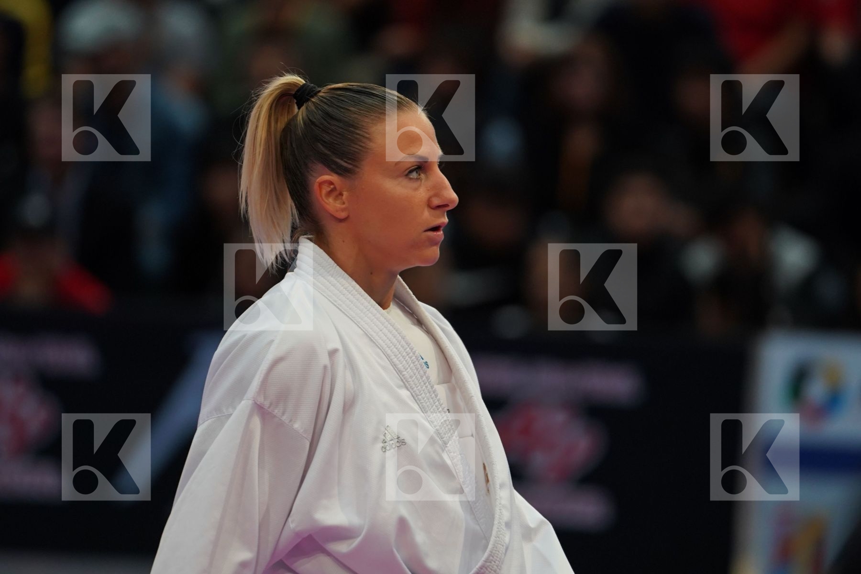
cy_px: 287
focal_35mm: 300
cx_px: 430
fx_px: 7174
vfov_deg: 4.6
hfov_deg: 6.9
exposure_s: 1/1000
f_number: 2.8
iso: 1000
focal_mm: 200
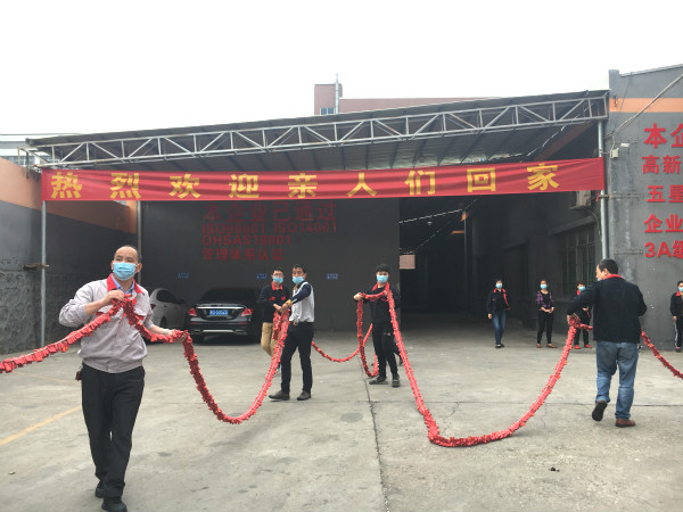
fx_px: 572
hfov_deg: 61.7
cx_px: 342
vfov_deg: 48.2
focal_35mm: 29
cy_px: 256
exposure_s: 1/161
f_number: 2.2
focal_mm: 4.15
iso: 25
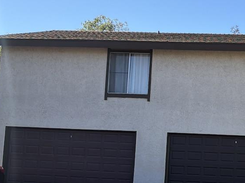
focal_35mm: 55
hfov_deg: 32.1
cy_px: 126
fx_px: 389
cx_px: 248
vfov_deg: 26.4
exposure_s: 1/3145
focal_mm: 6.76
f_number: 1.78
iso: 80
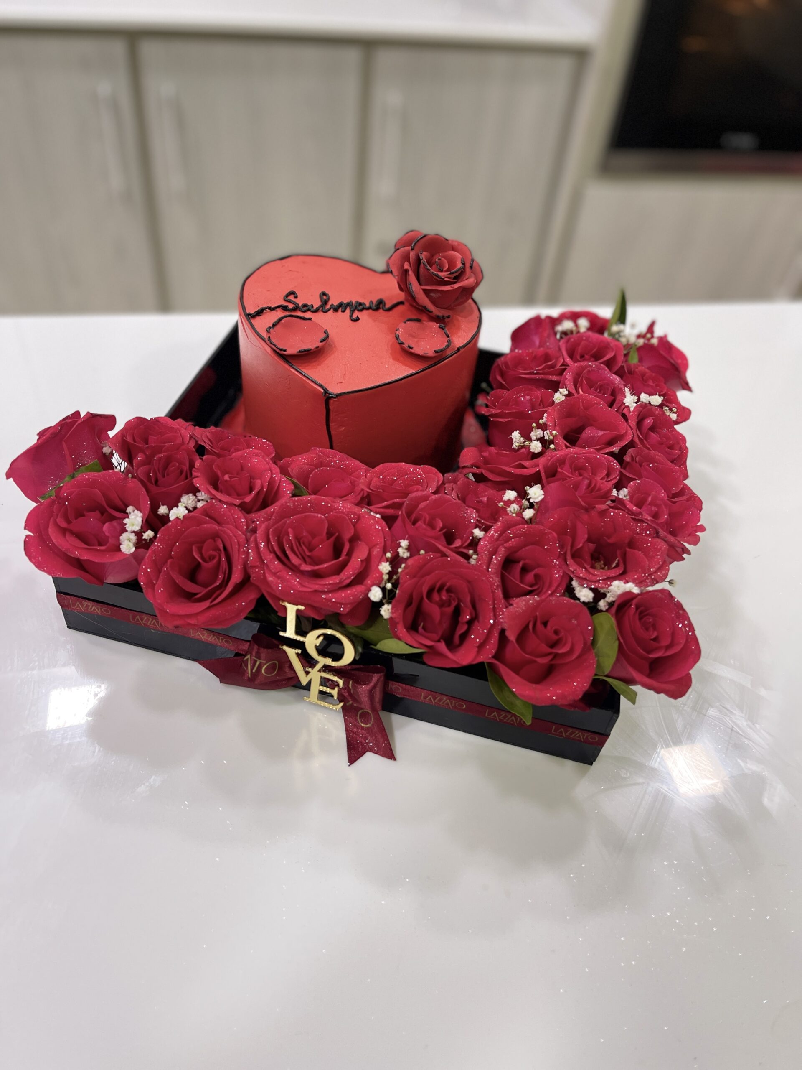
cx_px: 401
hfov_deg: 53.1
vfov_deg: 67.3
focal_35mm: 26
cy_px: 535
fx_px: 803
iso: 125
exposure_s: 1/100
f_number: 1.6
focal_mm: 5.1
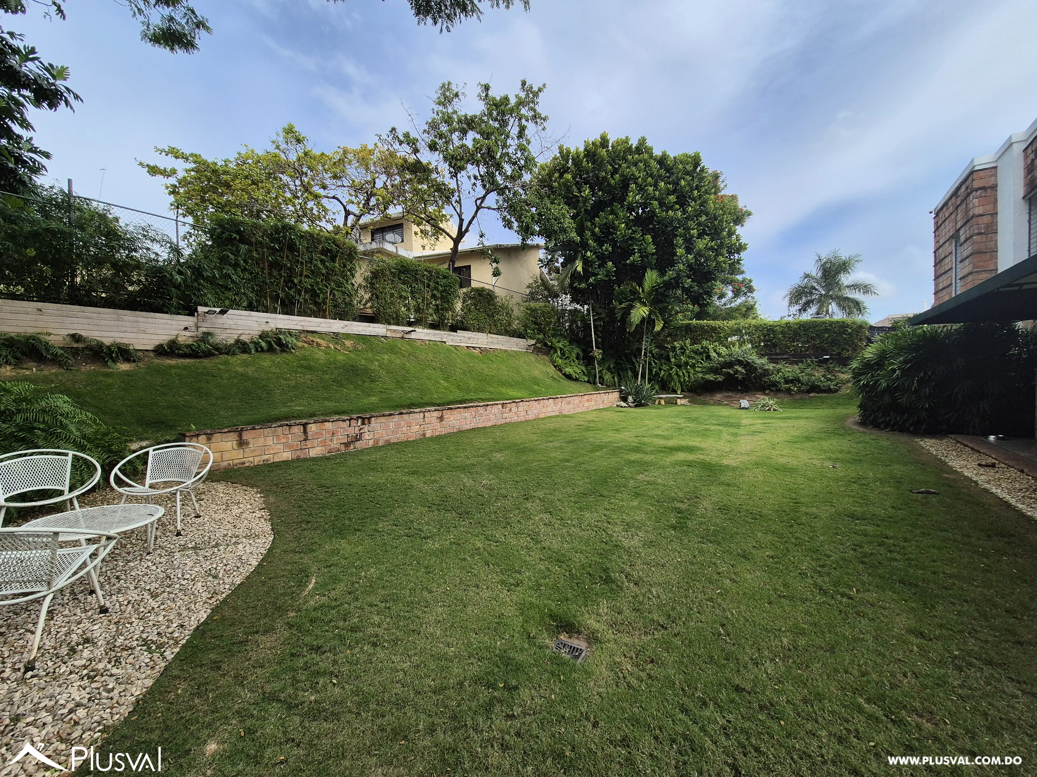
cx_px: 518
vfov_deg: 89.9
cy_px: 388
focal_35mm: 13
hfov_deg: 106.2
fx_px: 389
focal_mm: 2.2
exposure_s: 1/1996
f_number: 2.2
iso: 64
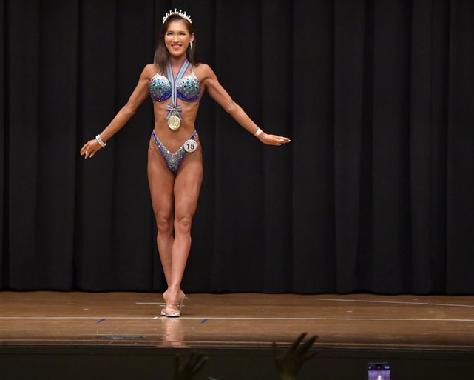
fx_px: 3452
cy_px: 190
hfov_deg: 7.9
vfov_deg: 6.3
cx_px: 201
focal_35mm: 246
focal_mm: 145
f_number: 5.6
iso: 6400
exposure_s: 1/400
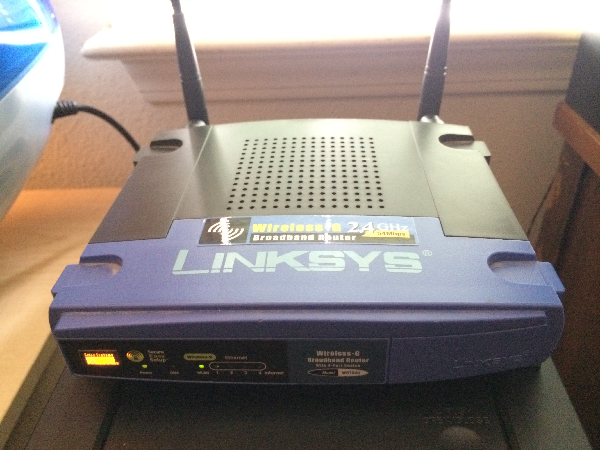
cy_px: 225
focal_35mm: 30
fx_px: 520
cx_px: 300
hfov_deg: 60.0
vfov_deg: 46.8
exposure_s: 1/15
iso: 800
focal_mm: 4.12
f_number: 2.2
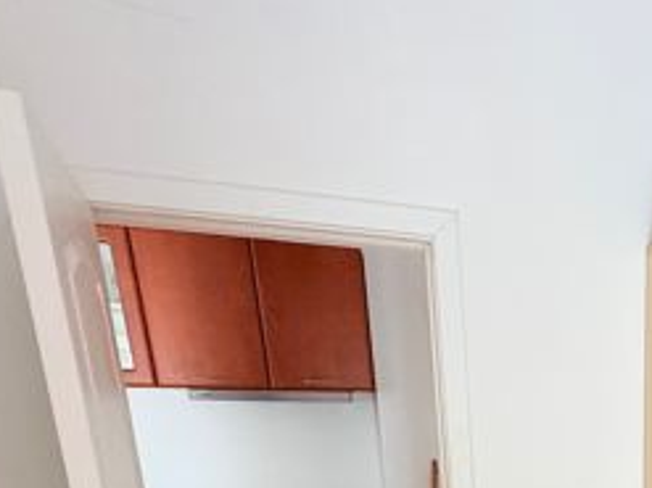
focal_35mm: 40
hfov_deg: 39.9
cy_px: 646
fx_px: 753
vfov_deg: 28.8
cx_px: 682
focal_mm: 2.22
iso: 160
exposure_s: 1/99
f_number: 2.2
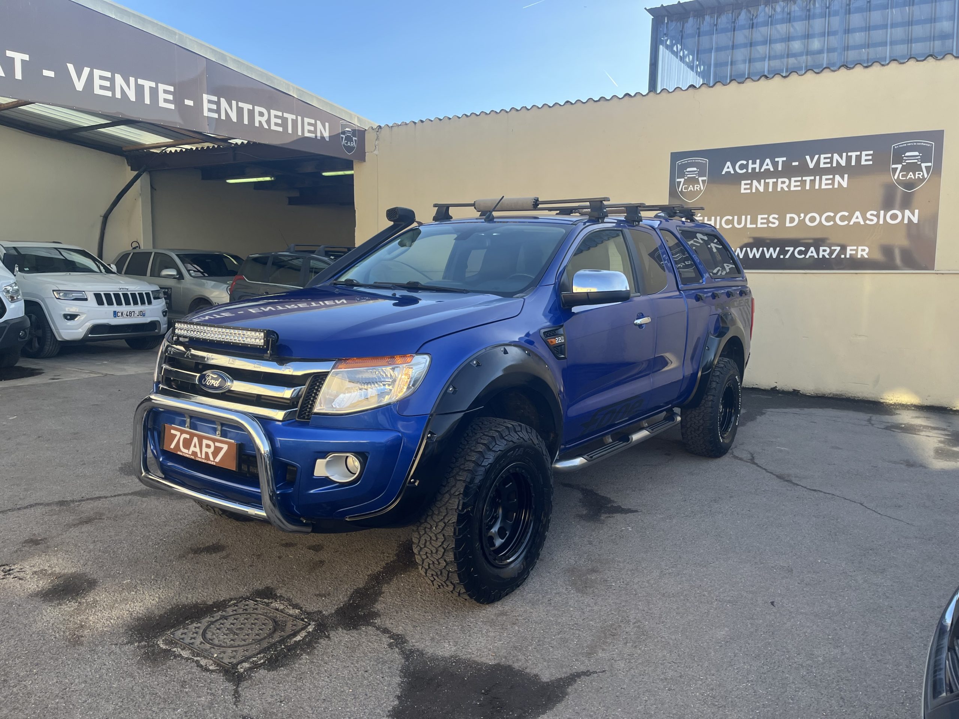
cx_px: 480
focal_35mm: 26
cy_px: 360
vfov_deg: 53.1
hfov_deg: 67.3
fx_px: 720
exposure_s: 1/561
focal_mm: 5.1
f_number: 1.6
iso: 50
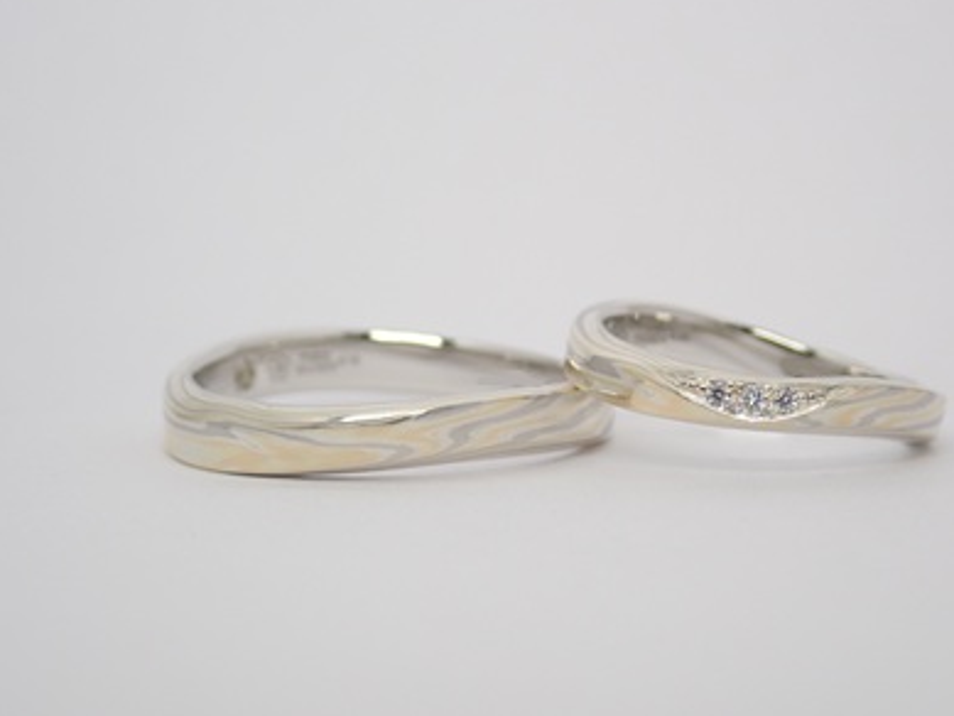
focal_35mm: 89
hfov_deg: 22.0
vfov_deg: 16.6
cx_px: 540
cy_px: 376
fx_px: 2454
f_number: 4.1
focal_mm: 13.65
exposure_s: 1/125
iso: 200
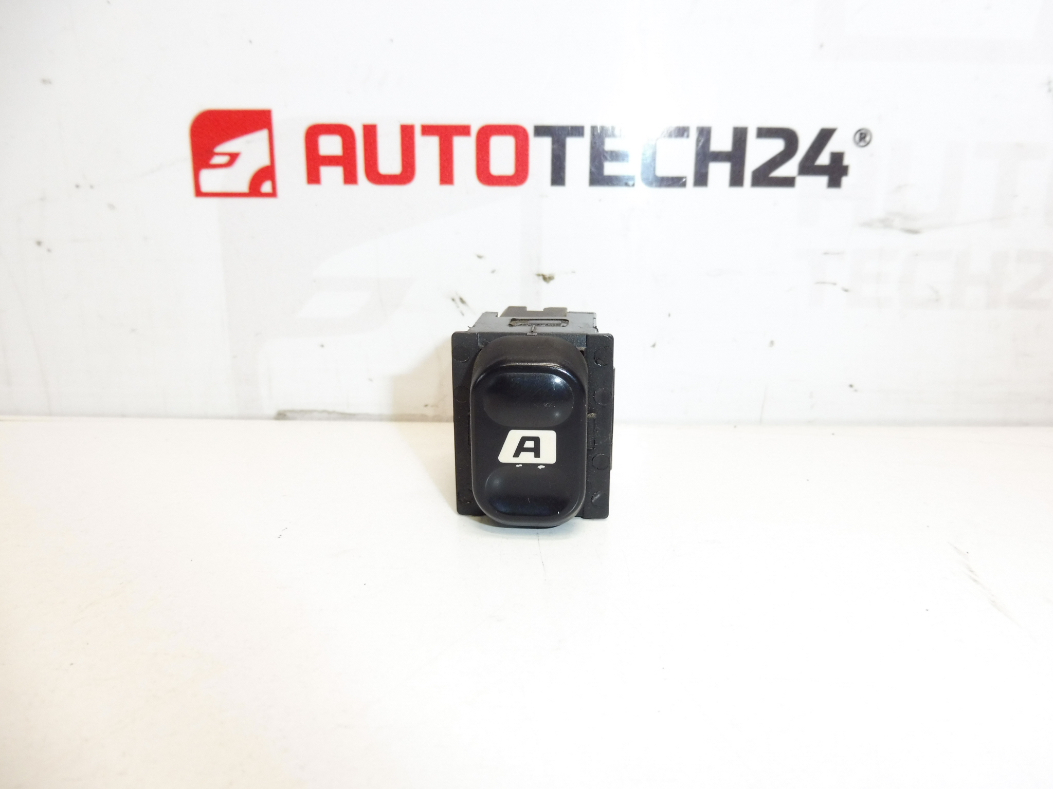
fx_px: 730
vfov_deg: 56.8
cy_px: 394
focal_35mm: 24
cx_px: 526
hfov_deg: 71.6
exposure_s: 1/100
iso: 200
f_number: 3.5
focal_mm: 4.3
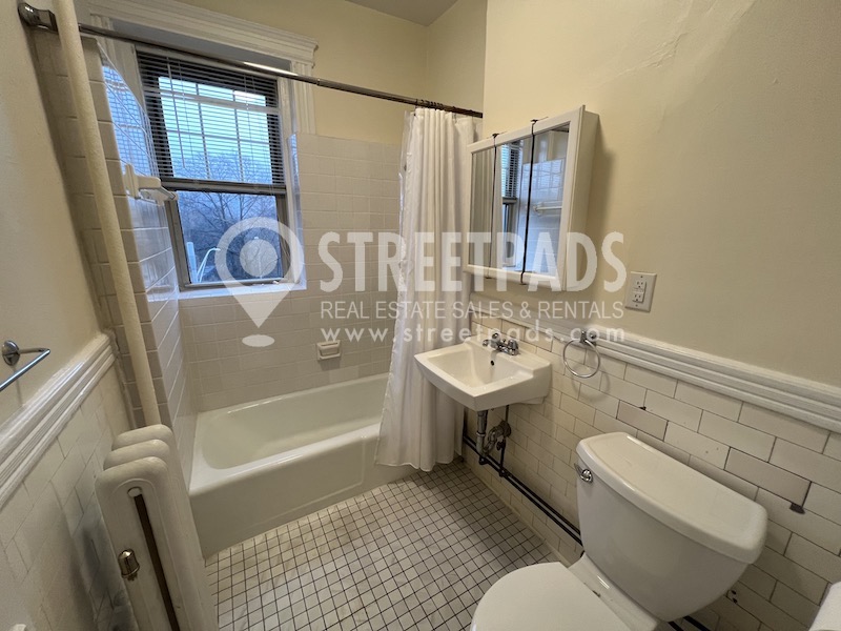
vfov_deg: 89.9
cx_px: 420
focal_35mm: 13
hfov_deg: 106.2
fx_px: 316
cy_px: 316
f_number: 1.8
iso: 125
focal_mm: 1.57
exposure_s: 1/60
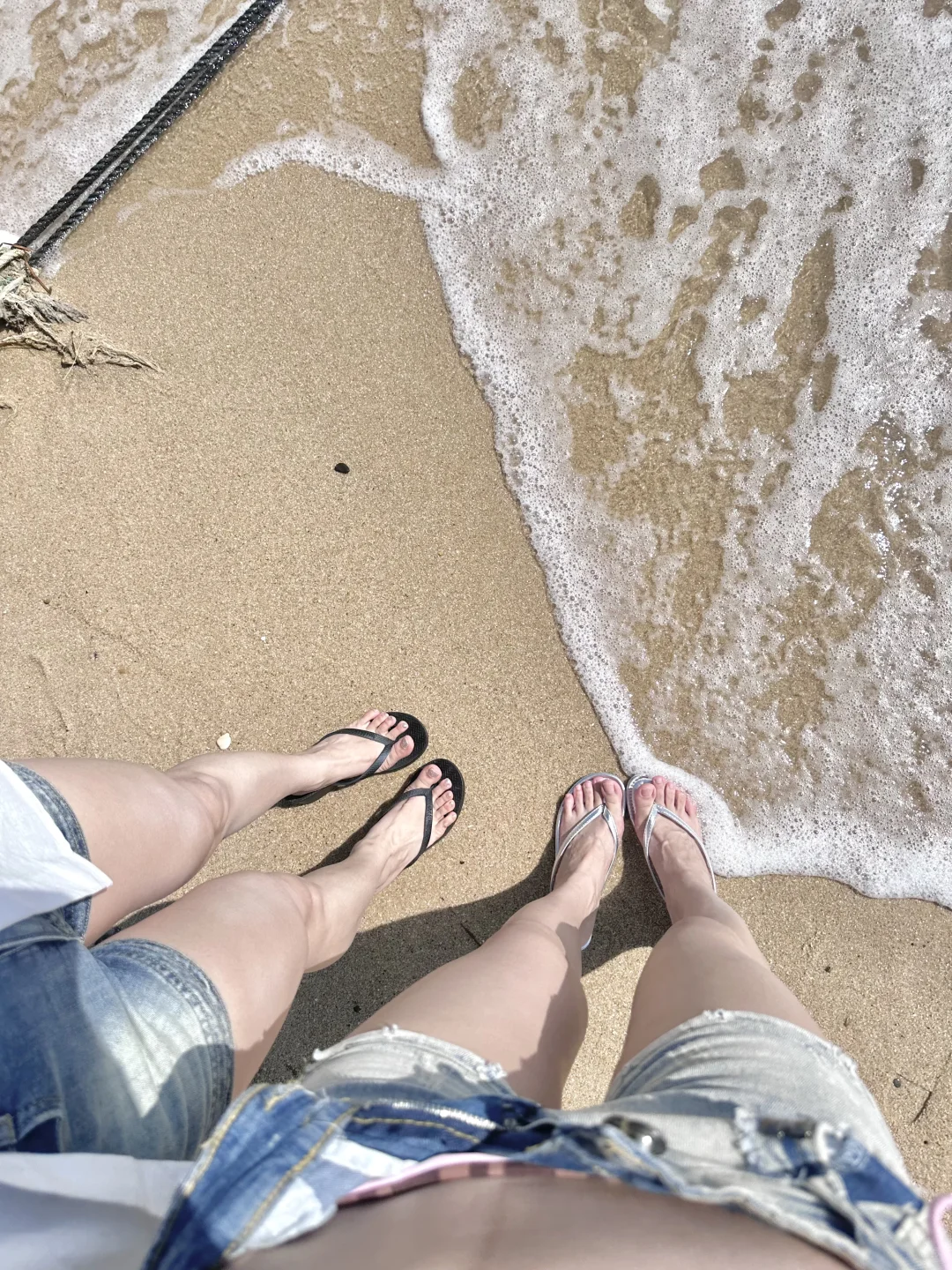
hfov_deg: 56.8
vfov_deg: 71.6
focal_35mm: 24
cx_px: 476
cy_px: 635
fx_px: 880
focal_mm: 6.86
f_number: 1.78
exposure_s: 1/6623
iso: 80
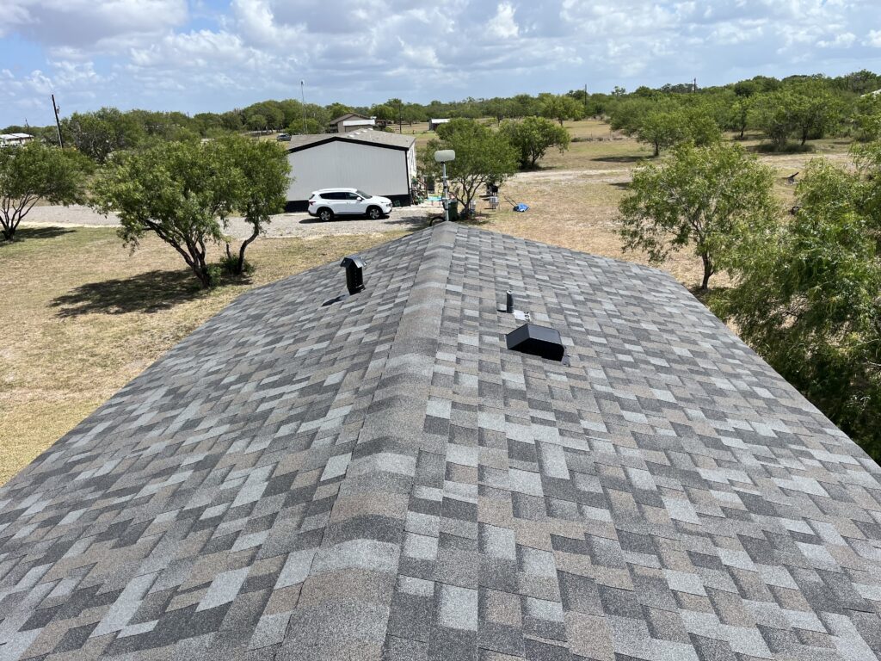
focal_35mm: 26
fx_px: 662
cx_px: 440
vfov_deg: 53.1
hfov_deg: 67.3
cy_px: 330
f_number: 1.6
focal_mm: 5.1
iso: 50
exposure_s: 1/3135
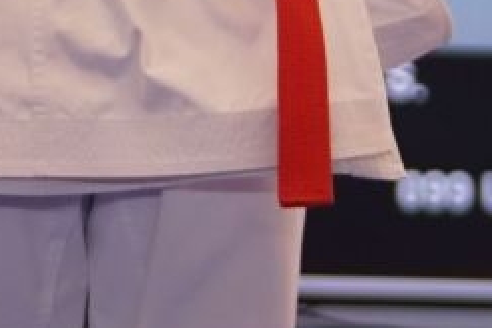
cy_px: -46
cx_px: 90
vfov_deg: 1.8
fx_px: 10543
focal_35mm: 772
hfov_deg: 2.7
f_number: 2.8
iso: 640
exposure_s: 1/500
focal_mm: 105
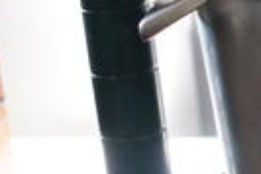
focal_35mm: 138
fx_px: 1002
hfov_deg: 12.4
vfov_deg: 10.0
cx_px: 577
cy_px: 117
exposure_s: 1/125
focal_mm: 20
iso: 1250
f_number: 3.5
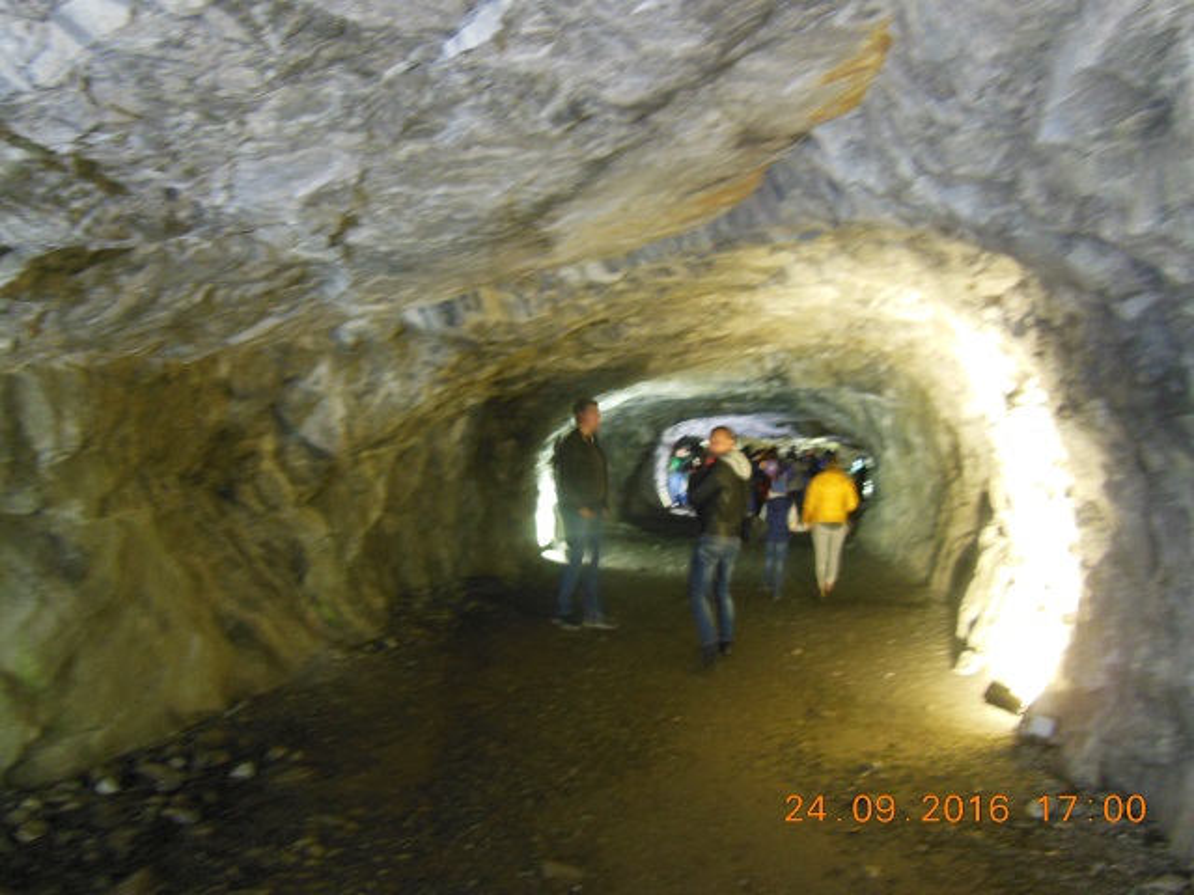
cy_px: 448
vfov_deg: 54.9
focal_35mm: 25
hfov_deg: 69.4
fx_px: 862
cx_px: 597
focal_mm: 4.5
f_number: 3.5
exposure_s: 1/2
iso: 400
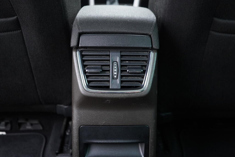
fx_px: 235
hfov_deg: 53.1
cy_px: 78
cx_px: 118
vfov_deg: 36.9
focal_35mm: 36
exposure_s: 1/40
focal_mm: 24
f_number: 2.8
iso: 1000
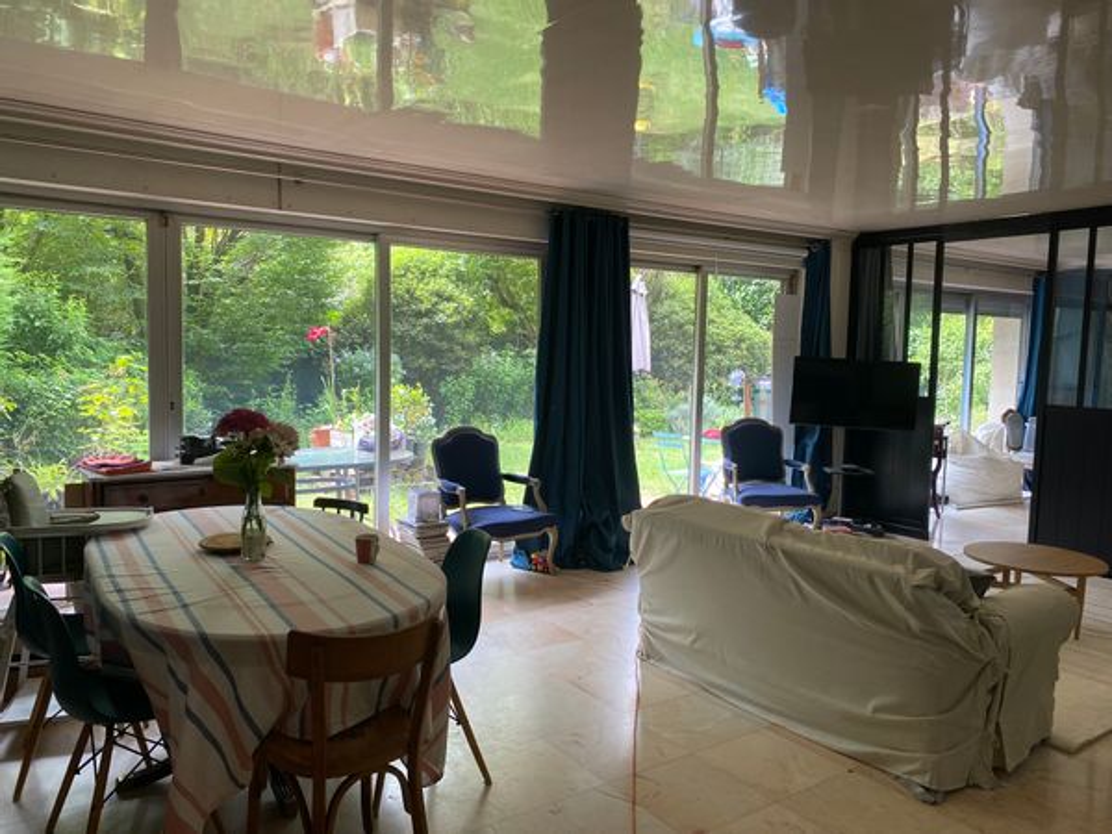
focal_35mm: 26
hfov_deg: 67.3
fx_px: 835
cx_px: 556
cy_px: 417
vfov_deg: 53.1
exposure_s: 1/122
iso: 80
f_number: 1.8
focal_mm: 4.25
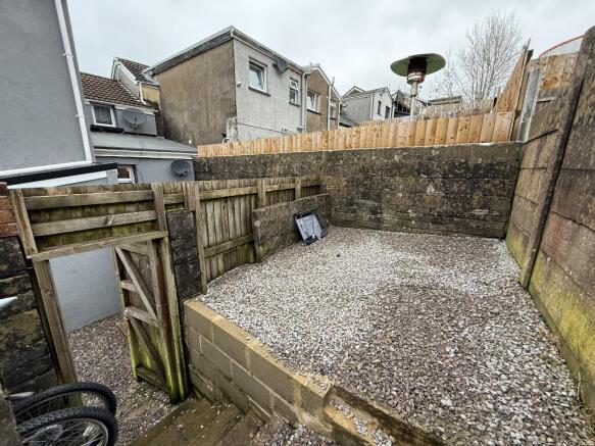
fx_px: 241
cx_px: 298
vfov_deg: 85.7
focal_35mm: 14
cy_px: 223
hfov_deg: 102.1
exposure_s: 1/99
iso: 64
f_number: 2.2
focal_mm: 2.22
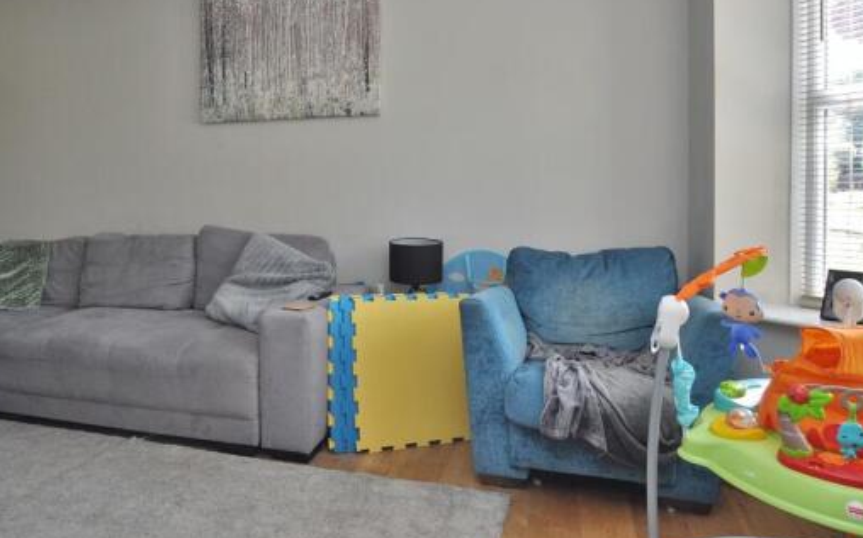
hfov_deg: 70.9
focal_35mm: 26
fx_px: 603
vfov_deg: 47.6
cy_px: 197
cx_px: 381
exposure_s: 1/100
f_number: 4.8
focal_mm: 13
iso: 400
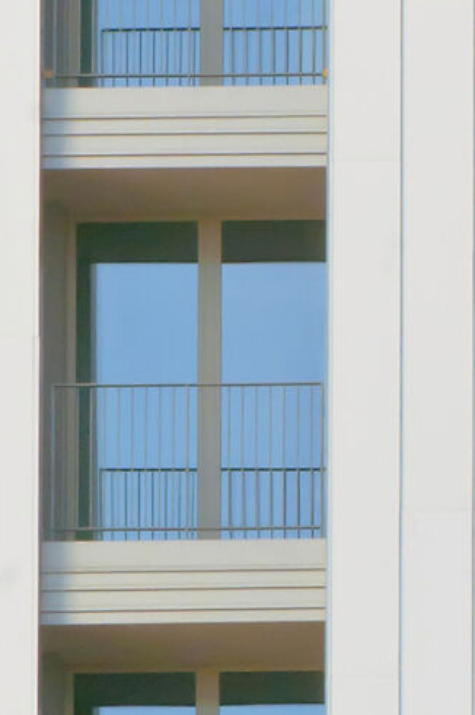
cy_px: 266
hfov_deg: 1.8
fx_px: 15271
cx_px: 1016
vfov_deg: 2.7
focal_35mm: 769
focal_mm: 105
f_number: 18
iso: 200
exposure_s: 1/250
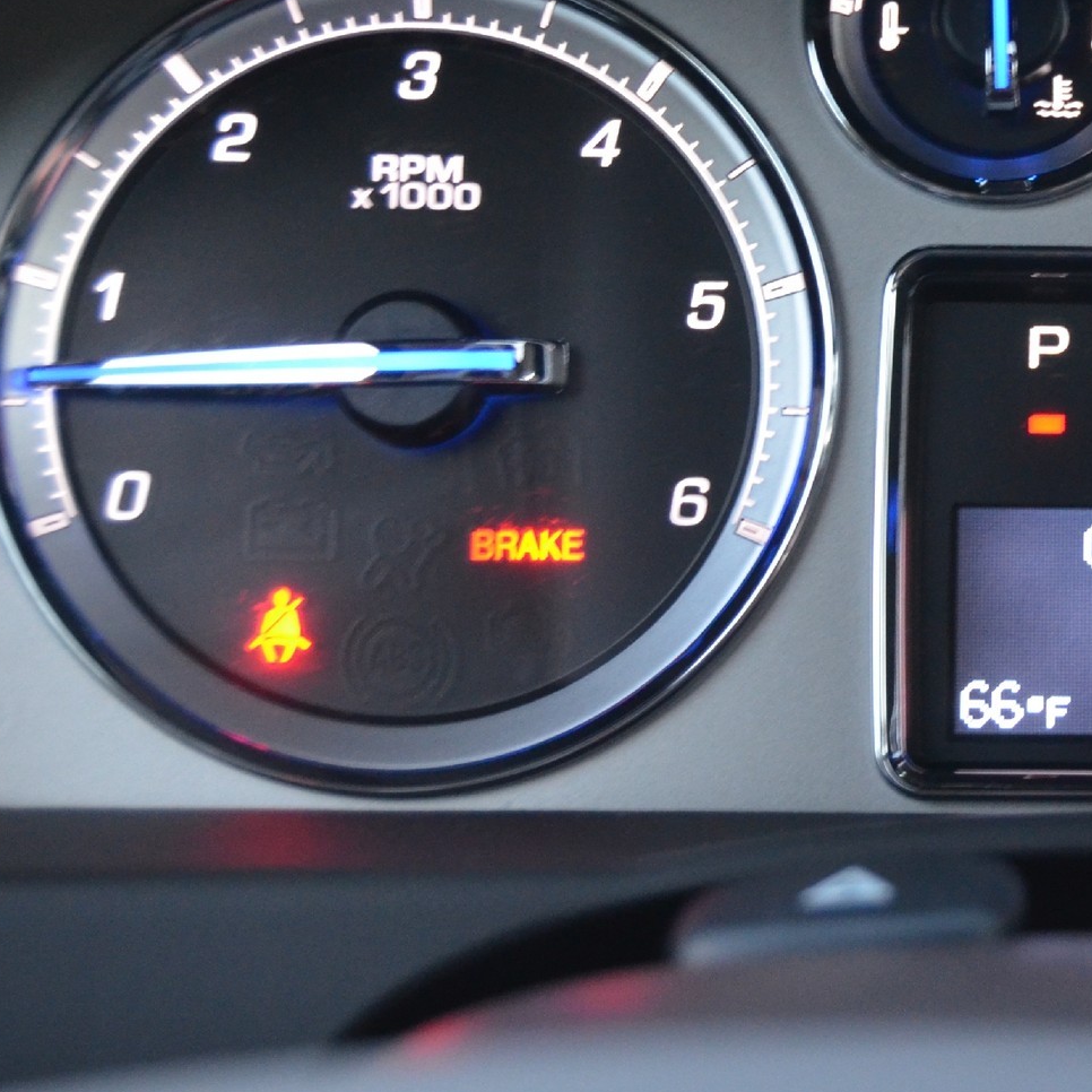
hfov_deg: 15.2
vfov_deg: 15.5
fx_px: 3997
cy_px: 235
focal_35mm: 112
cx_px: 1179
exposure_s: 1/10
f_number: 4.2
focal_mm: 34
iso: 1600
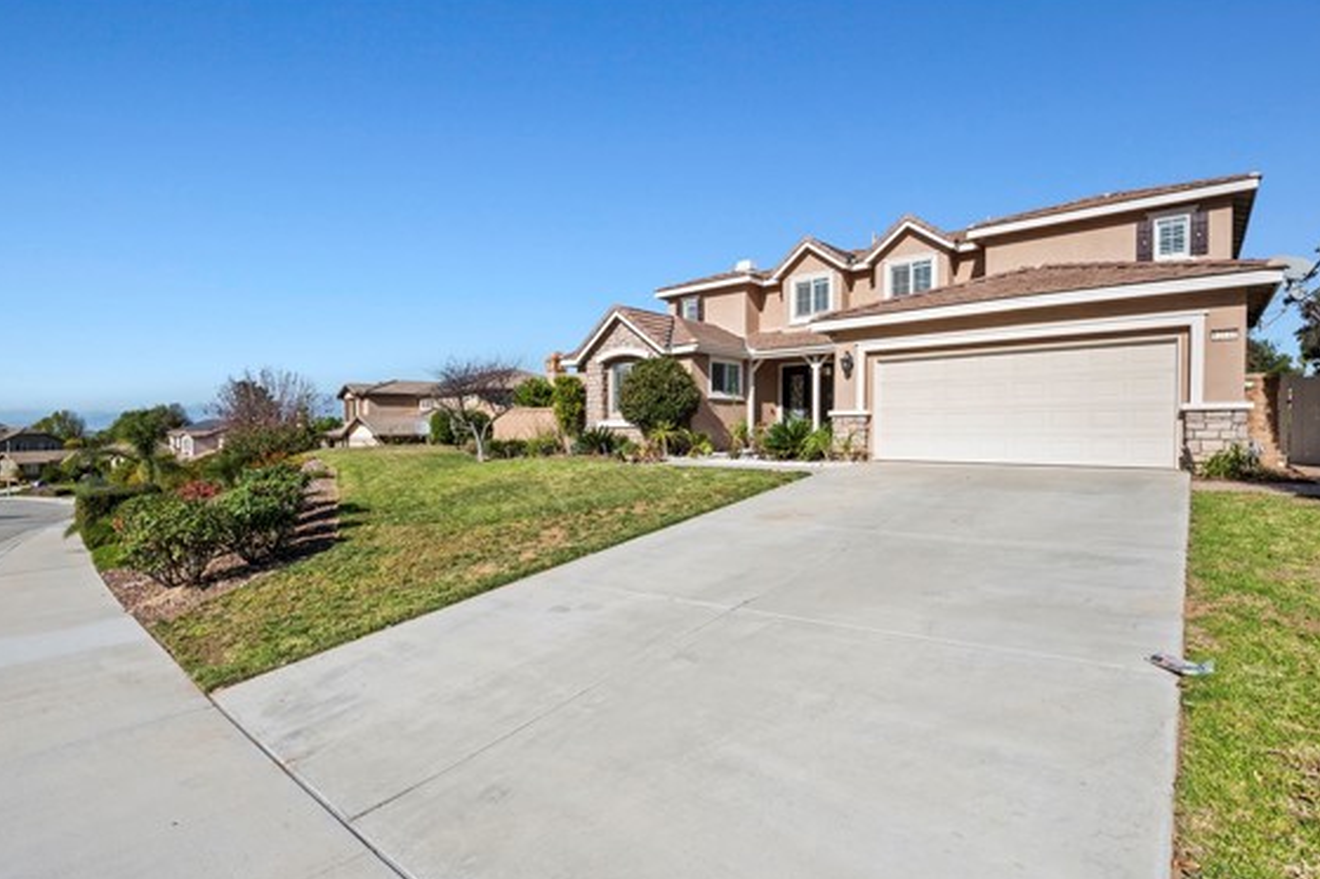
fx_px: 586
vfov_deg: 73.5
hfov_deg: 96.7
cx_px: 627
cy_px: 488
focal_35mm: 16
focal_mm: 14
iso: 125
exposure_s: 1/25
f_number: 13
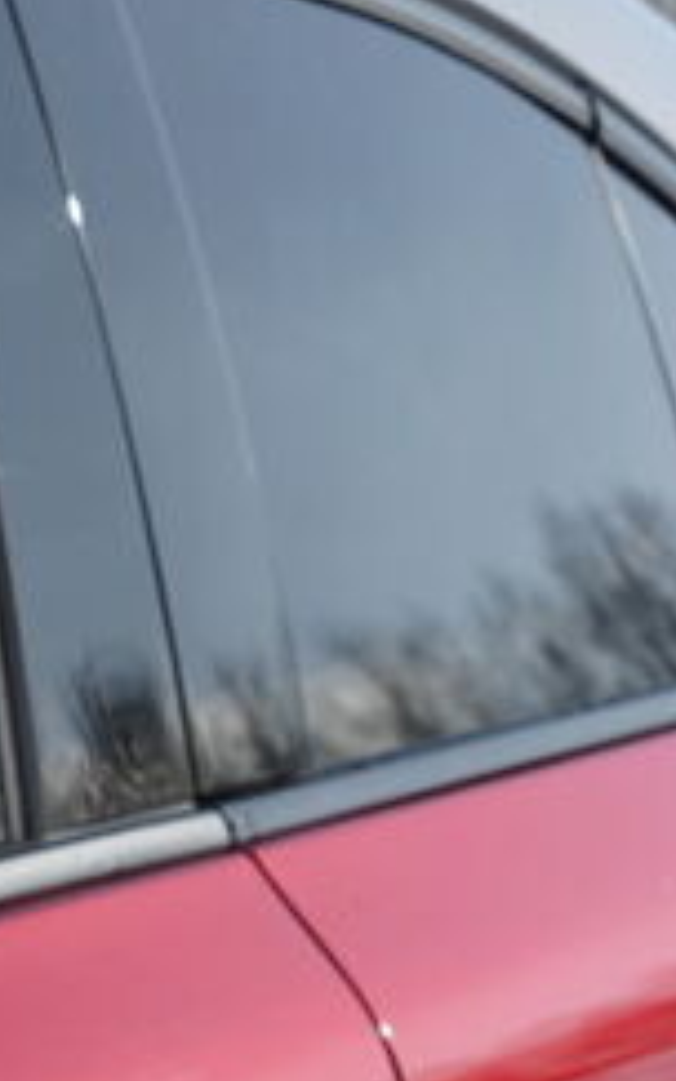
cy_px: 805
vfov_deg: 14.8
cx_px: -1027
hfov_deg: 8.4
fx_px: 4154
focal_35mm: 141
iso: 200
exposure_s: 1/400
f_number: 8
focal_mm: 35
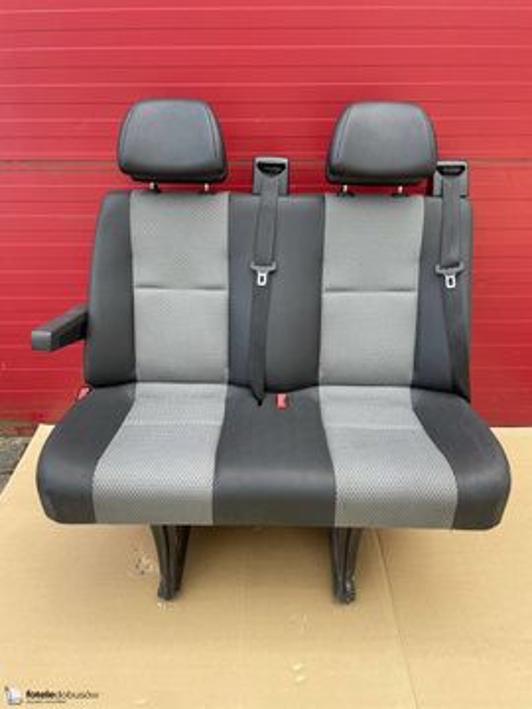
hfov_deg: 53.1
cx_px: 266
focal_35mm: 26
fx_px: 533
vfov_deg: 67.3
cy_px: 354
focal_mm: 4.2
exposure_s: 1/284
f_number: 1.6
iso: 32
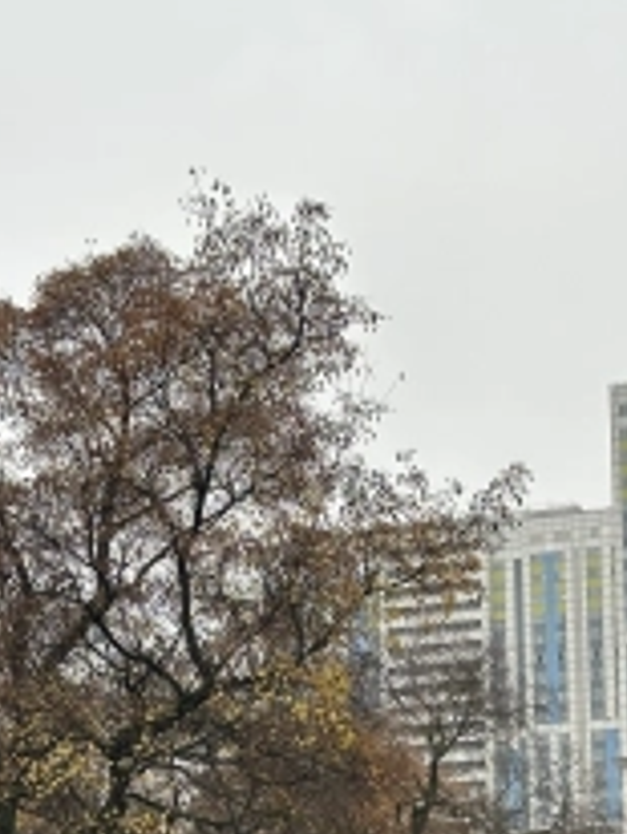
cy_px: 862
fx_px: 2627
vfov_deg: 17.5
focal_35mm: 109
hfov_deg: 13.6
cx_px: 435
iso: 64
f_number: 1.78
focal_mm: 6.86
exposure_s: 1/303
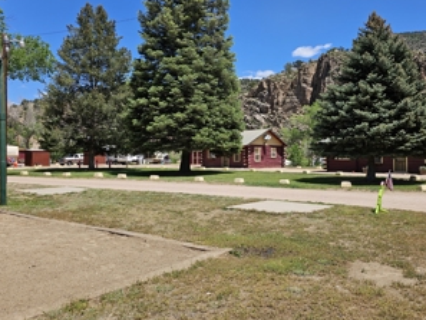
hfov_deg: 58.1
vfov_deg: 45.4
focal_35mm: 31
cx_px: 244
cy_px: 148
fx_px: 382
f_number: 1.7
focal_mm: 6.3
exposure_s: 1/786
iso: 10
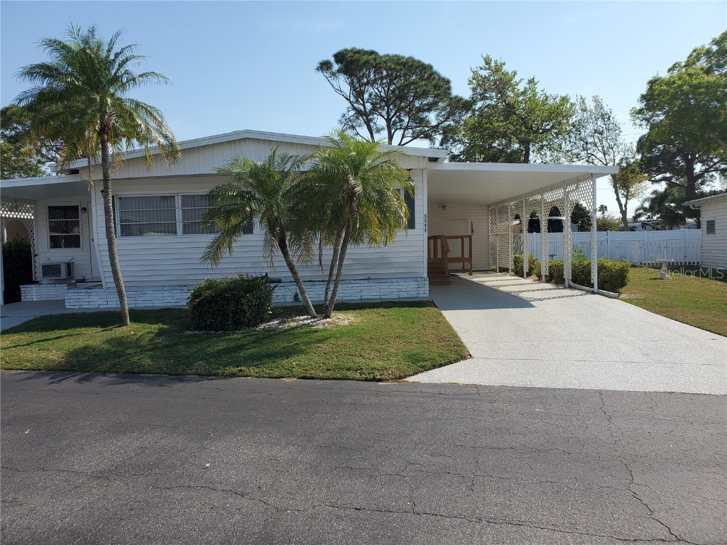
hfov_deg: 67.3
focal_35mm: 26
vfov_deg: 53.1
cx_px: 364
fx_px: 546
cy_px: 272
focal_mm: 4.3
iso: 50
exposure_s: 1/1690
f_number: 2.4
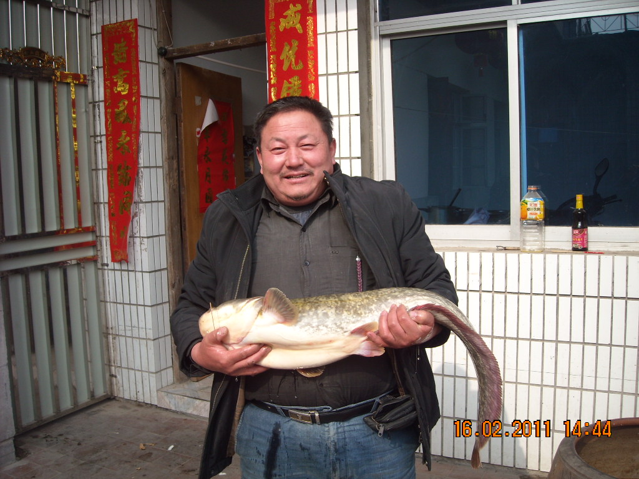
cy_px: 240
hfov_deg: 52.6
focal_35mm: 35
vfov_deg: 40.7
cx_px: 320
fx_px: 646
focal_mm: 5.7
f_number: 2.8
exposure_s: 1/419
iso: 64
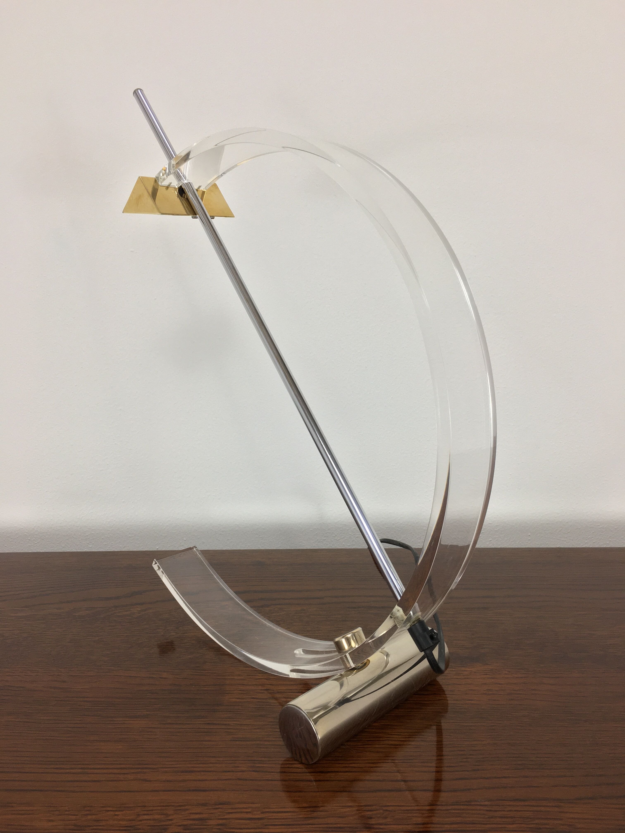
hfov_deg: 48.2
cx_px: 312
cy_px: 416
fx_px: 698
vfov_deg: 61.7
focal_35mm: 29
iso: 32
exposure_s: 1/33
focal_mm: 4.15
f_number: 2.2
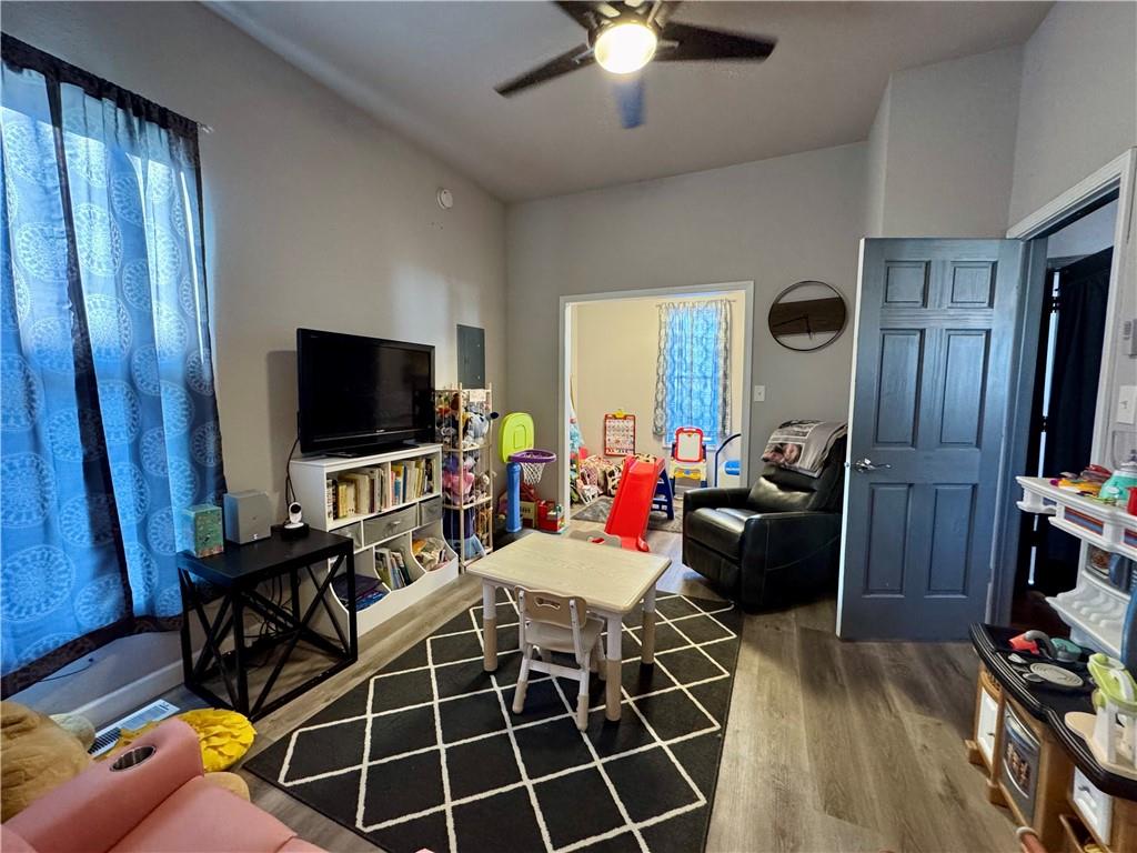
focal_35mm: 14
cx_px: 568
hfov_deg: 102.1
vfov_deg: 85.7
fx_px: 460
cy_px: 426
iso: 400
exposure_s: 1/60
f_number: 2.2
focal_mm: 2.22
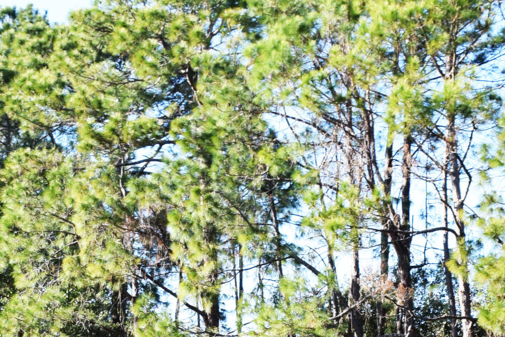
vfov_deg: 12.7
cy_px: 423
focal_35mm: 105
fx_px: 1473
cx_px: 171
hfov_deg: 19.4
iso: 320
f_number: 8
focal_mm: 20
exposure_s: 1/250
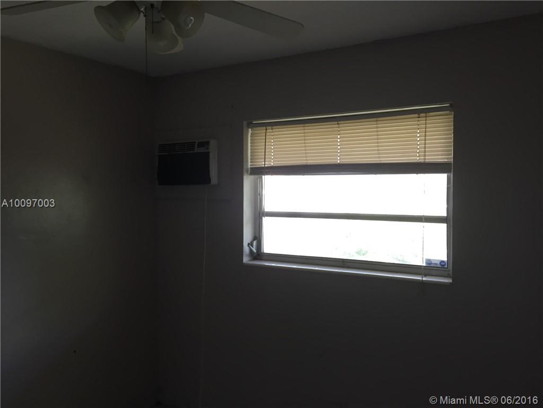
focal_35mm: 29
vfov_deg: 48.2
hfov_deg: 61.7
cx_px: 272
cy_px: 204
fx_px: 455
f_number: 2.2
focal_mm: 4.15
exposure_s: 1/30
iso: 32
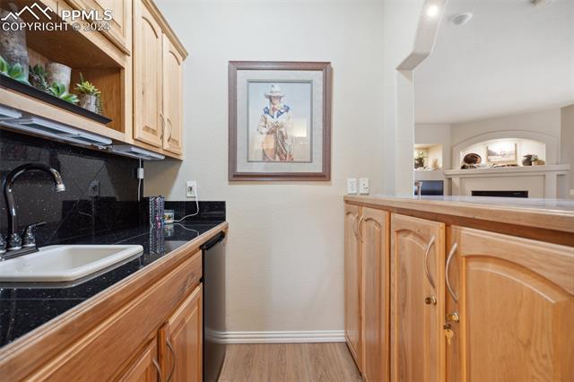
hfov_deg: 96.8
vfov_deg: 73.7
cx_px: 287
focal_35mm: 16
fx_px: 255
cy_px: 191
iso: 500
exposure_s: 1/4
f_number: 6.3
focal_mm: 16
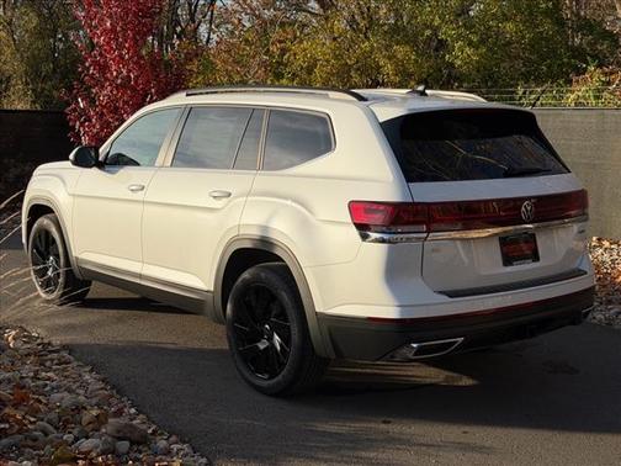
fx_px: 861
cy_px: 233
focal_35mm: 48
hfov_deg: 39.7
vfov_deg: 30.3
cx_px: 310
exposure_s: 1/6024
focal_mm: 6.76
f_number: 1.78
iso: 64
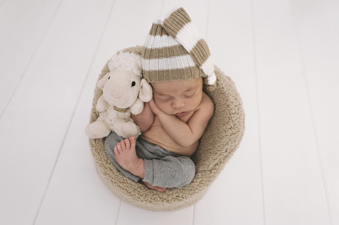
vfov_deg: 37.8
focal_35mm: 35
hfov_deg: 54.5
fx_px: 329
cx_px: 170
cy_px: 112
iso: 500
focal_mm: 35
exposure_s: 1/200
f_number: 3.5
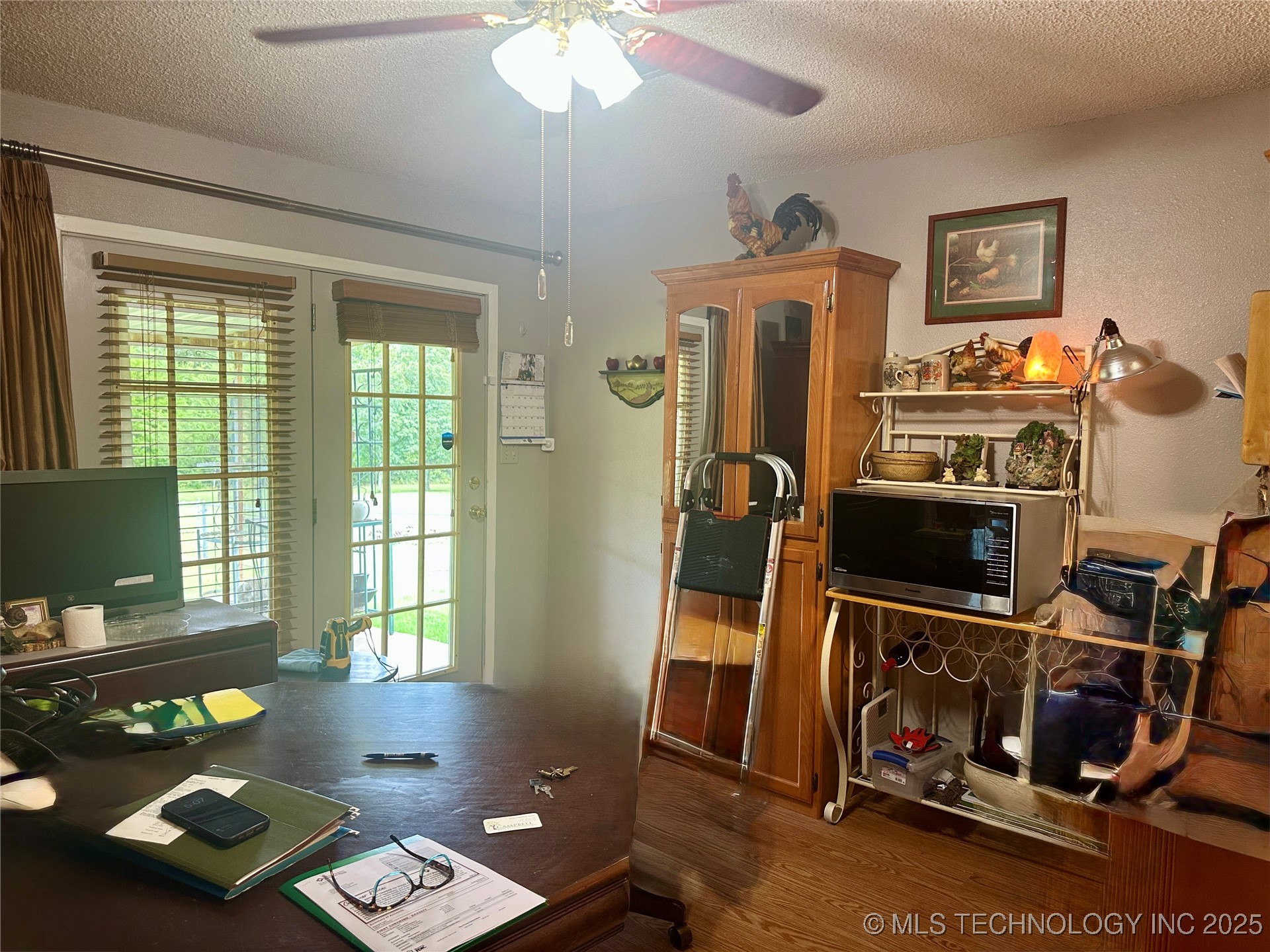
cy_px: 476
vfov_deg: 56.8
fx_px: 881
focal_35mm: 24
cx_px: 635
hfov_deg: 71.6
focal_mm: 6.86
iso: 125
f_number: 1.78
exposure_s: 1/60
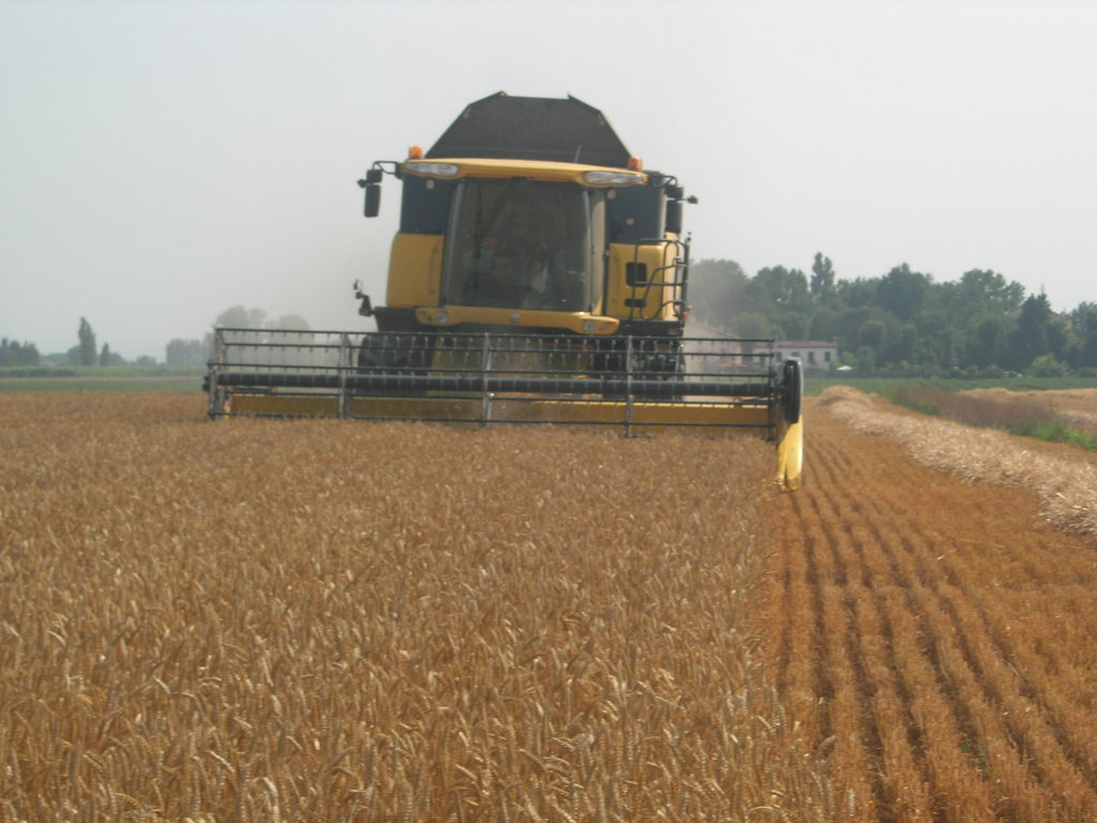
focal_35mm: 113
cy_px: 412
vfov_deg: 13.1
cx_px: 548
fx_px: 3581
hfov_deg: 17.4
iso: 64
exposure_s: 1/235
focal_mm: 23.4
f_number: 8.2
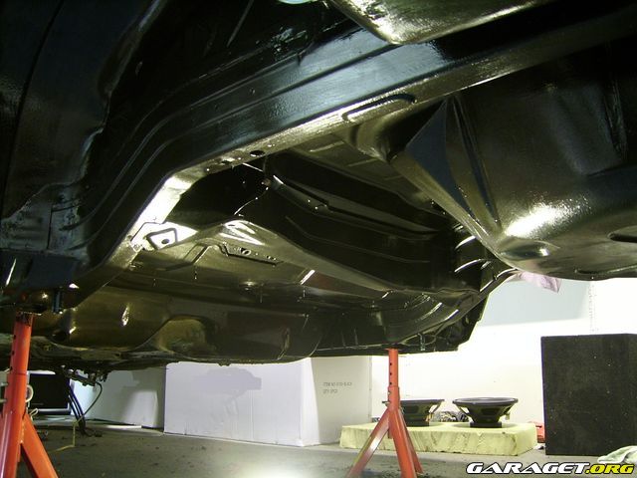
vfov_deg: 40.7
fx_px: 644
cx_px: 318
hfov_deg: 52.6
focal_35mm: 35
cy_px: 239
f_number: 2.8
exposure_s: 2
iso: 100
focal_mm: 5.95
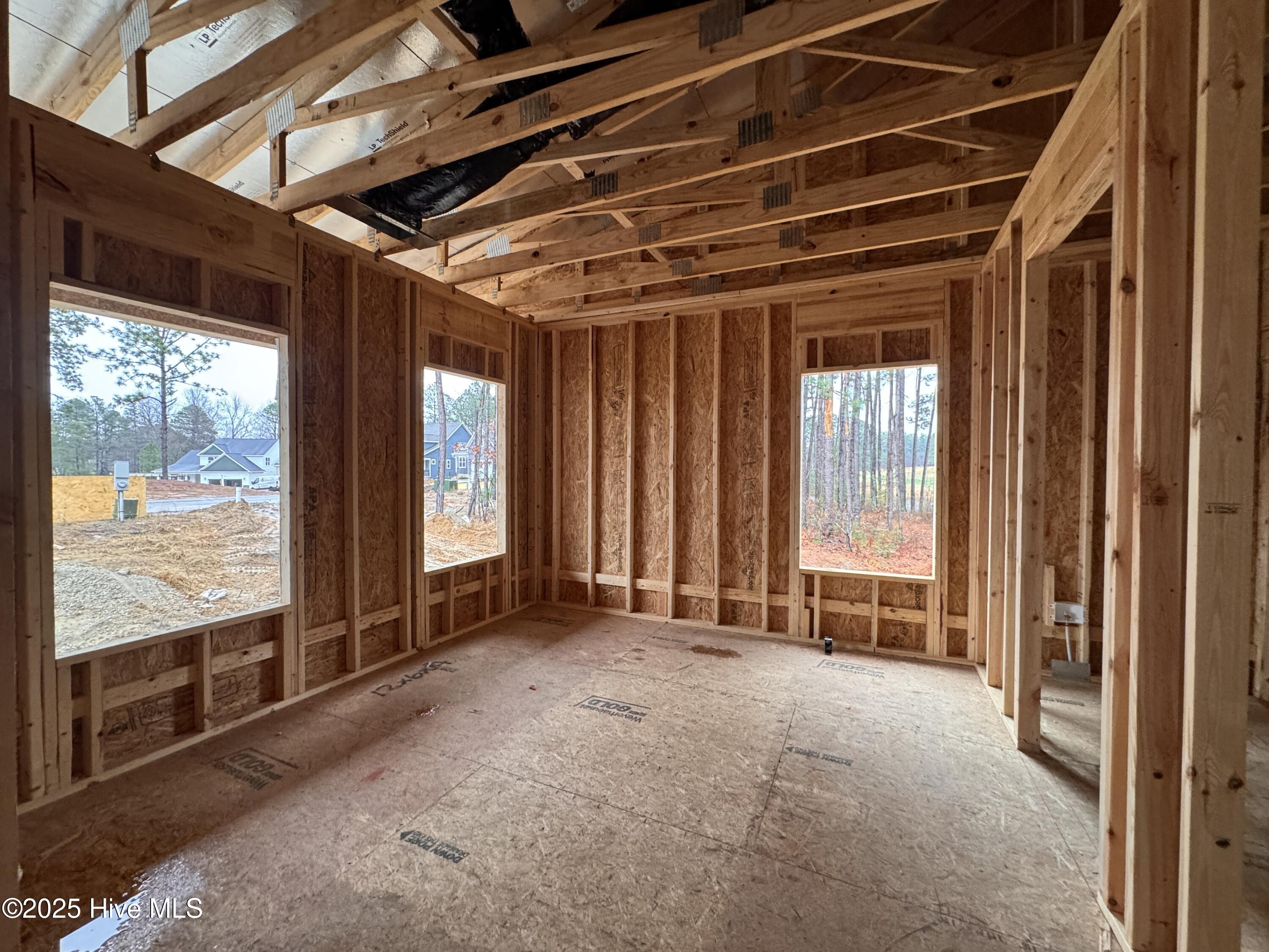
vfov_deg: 85.7
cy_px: 476
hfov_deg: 102.1
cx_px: 634
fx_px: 513
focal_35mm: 14
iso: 320
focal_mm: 2.22
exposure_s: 1/68
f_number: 2.2
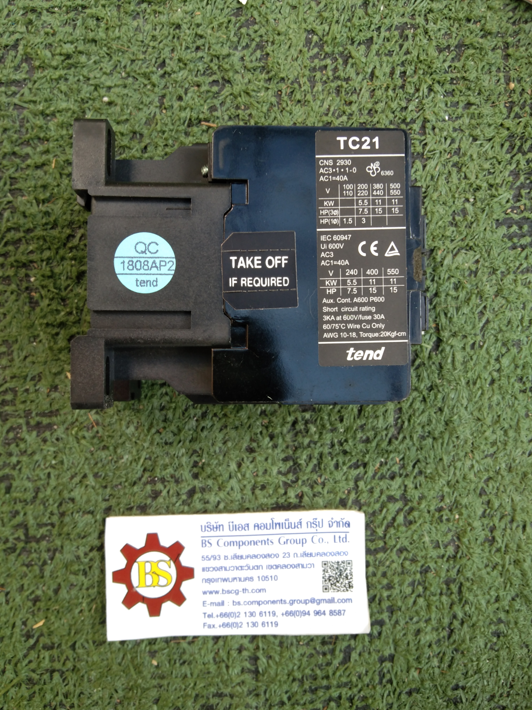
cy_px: 354
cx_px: 264
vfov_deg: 58.4
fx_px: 635
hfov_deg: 45.4
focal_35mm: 31
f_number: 2.2
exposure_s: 1/50
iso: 99
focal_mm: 3.65
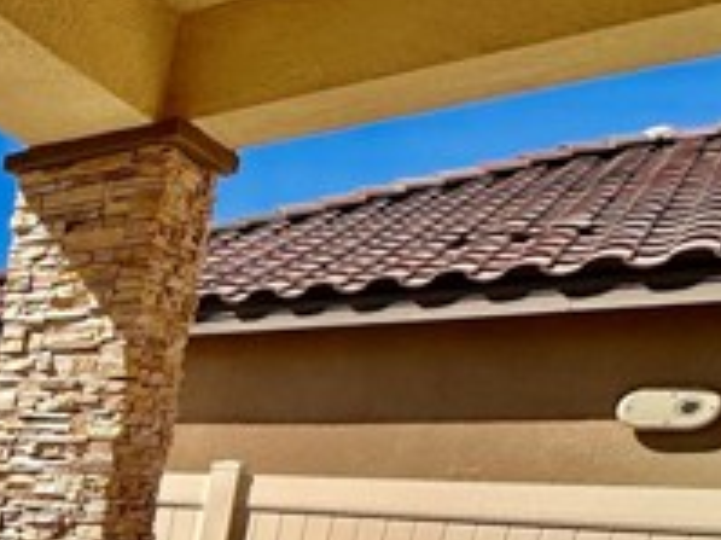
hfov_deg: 26.8
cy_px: 667
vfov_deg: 27.7
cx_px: -406
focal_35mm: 45
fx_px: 937
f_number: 2.2
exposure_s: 1/2398
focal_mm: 2.22
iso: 50
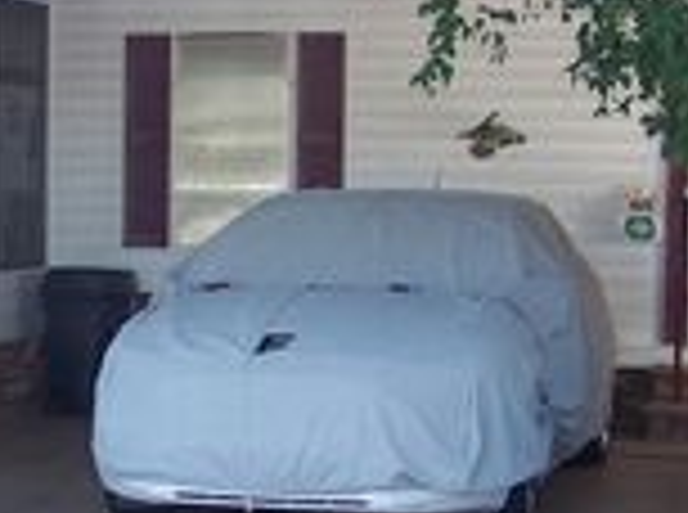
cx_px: 94
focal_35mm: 118
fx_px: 2340
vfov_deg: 12.5
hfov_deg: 16.5
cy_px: 349
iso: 64
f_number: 2.8
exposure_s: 1/200
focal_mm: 5.85
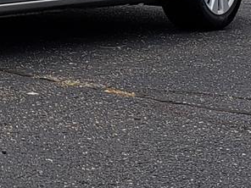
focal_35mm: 90
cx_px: -123
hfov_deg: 19.1
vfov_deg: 15.4
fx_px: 653
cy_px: -80
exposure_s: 1/563
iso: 50
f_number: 2.4
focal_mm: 4.3
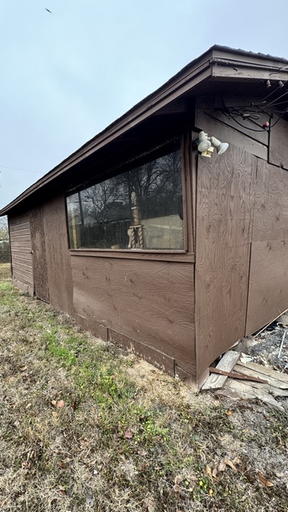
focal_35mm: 16
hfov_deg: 65.2
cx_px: 94
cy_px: 262
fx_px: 217
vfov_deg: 99.4
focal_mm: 2.22
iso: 100
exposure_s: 1/99
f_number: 2.2
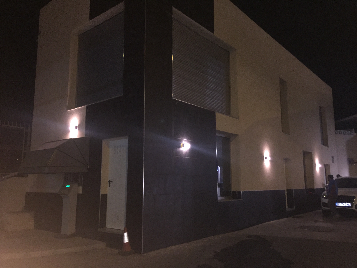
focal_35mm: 29
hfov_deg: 61.7
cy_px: 134
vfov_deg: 48.2
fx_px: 299
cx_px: 178
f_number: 2.2
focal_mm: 4.15
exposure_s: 1/17
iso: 250
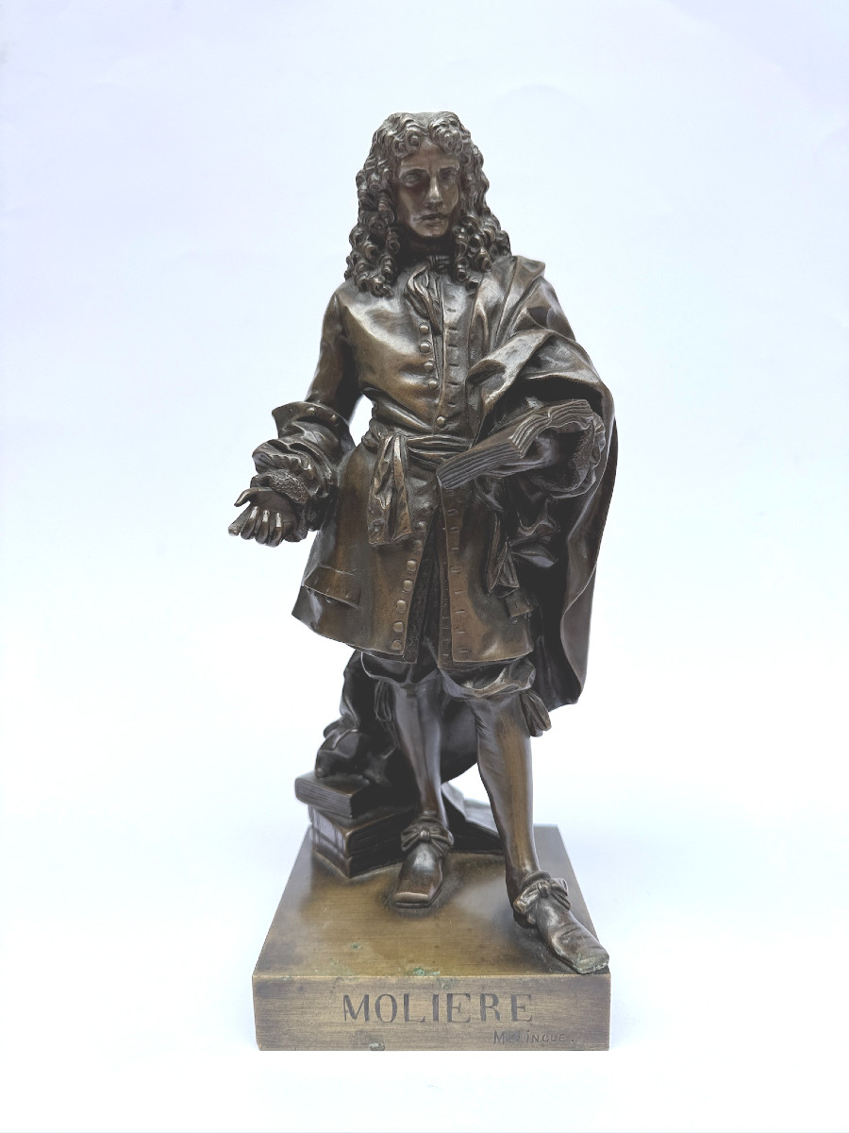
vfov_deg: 71.6
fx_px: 785
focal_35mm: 24
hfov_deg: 56.8
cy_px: 566
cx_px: 424
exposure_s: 1/677
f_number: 1.78
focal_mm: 6.76
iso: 80
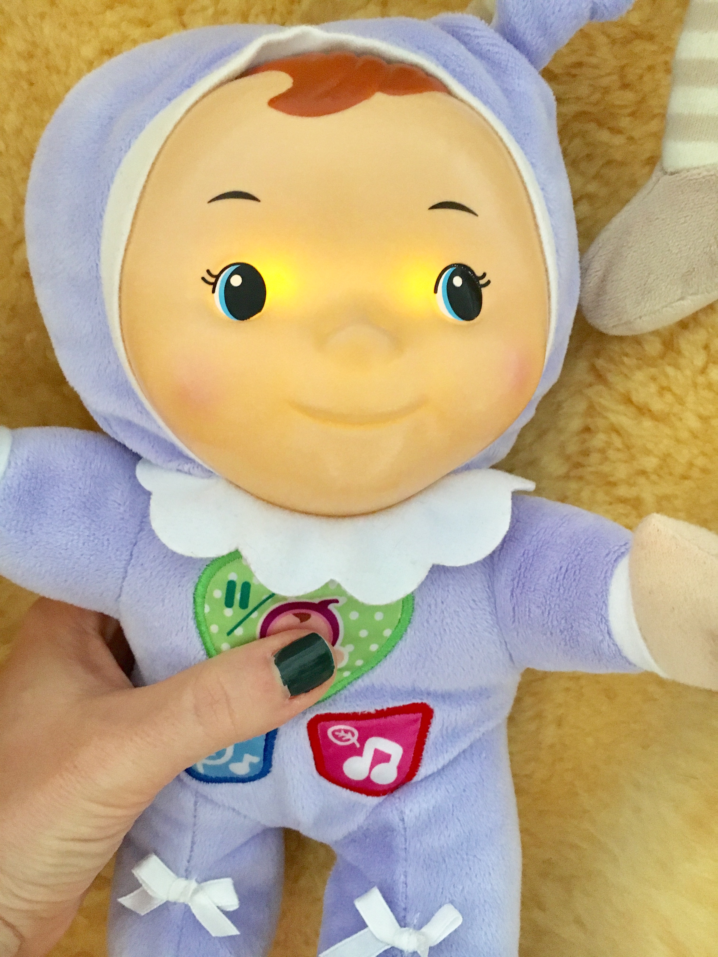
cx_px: 359
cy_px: 478
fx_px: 802
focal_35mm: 29
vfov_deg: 61.7
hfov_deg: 48.2
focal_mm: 4.15
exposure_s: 1/17
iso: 250
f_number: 2.2
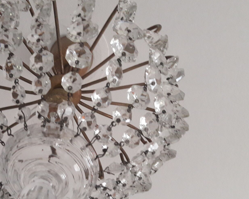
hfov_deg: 39.0
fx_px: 339
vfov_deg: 32.7
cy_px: 119
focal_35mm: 46
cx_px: 56
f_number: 1.9
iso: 250
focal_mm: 3.7
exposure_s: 1/17
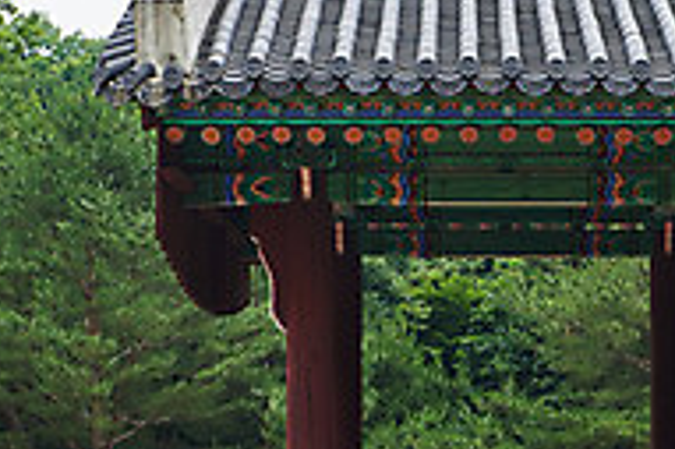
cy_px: 279
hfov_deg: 15.5
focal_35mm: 132
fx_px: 2473
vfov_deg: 10.4
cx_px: 436
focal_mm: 42
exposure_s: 1/2000
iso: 400
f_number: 3.5
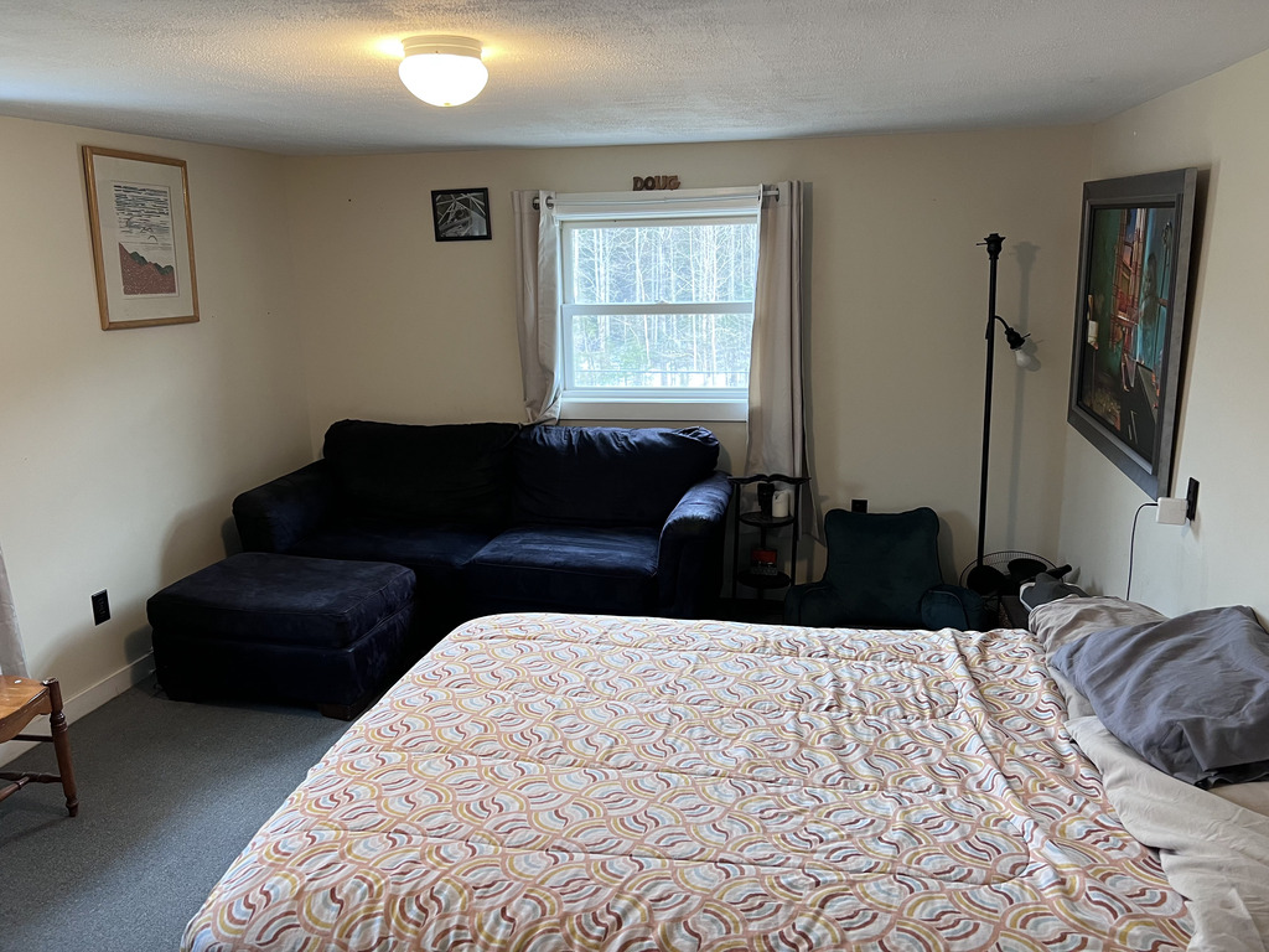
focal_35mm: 26
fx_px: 953
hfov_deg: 67.3
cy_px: 476
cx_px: 634
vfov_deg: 53.1
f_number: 1.5
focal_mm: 5.7
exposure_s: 1/60
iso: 160
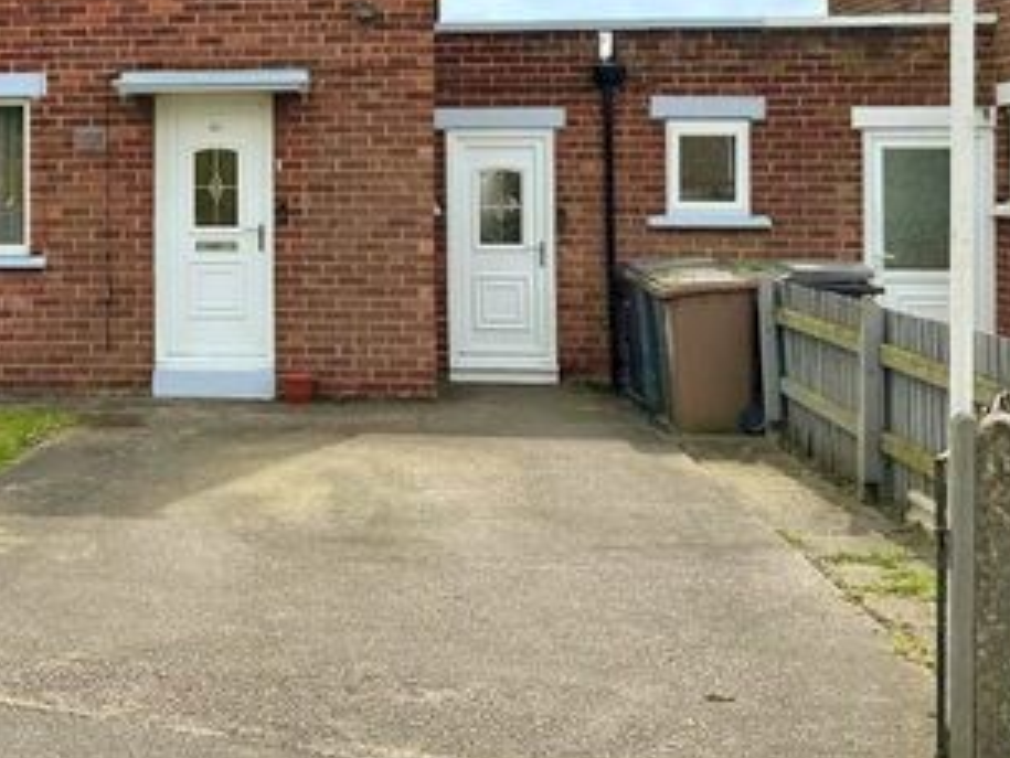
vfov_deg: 25.1
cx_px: 199
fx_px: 1605
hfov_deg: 33.9
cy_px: -31
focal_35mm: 55
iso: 80
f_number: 1.78
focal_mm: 6.86
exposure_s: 1/7042
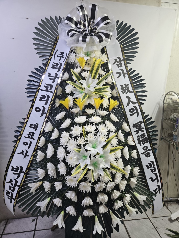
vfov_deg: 73.9
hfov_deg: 58.9
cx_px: 90
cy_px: 119
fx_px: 159
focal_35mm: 23
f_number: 1.8
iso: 200
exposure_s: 1/120
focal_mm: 5.4
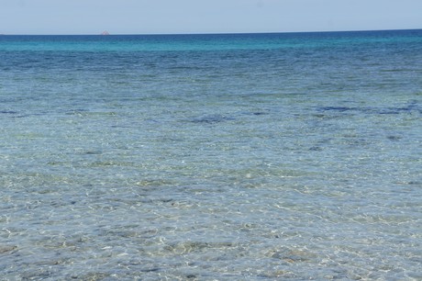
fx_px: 966
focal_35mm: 82
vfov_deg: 16.5
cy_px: 140
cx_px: 211
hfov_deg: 24.6
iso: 200
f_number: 9
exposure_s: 1/500
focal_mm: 55
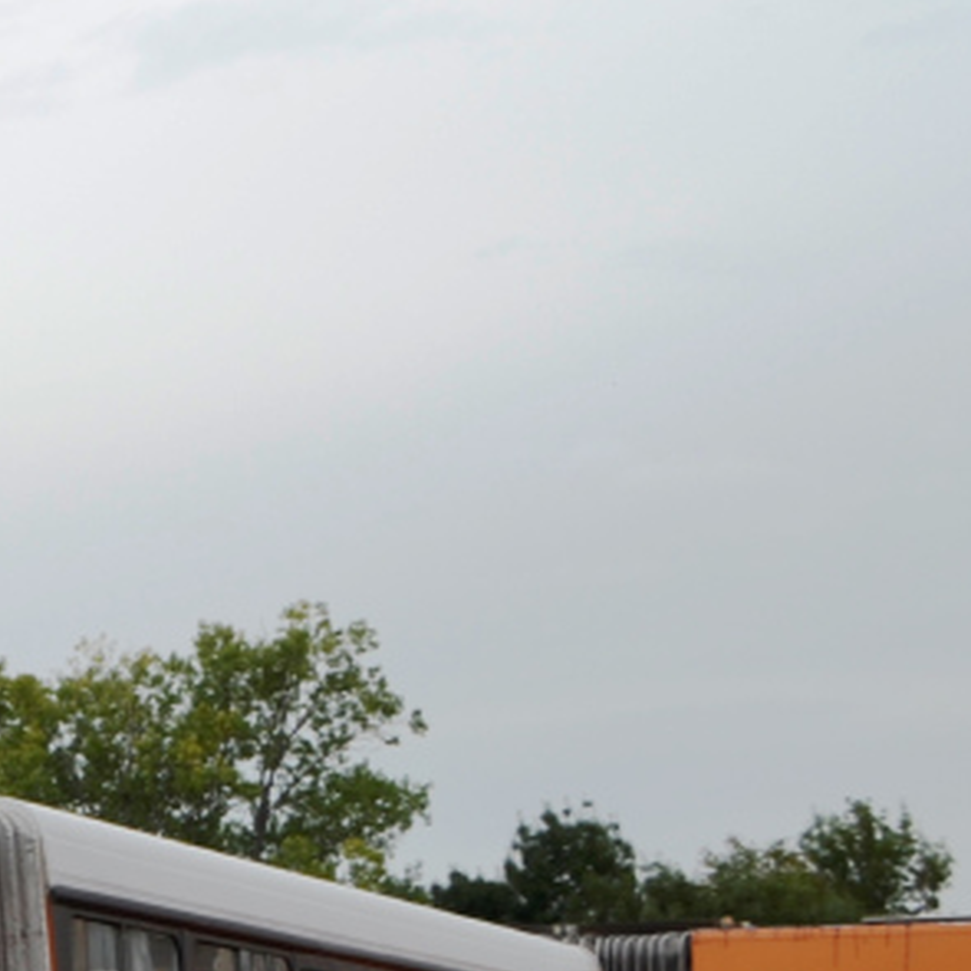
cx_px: -981
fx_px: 4284
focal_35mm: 135
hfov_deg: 11.6
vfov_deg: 12.8
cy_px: 841
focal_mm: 24
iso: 100
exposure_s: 1/160
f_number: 6.3
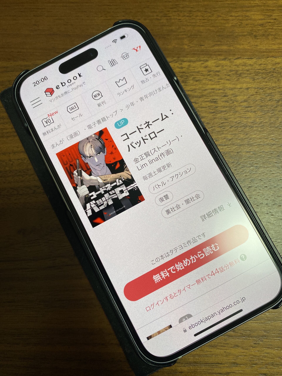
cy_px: 188
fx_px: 282
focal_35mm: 26
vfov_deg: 67.3
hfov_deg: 53.1
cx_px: 141
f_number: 1.8
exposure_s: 1/81
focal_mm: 4.25
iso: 80
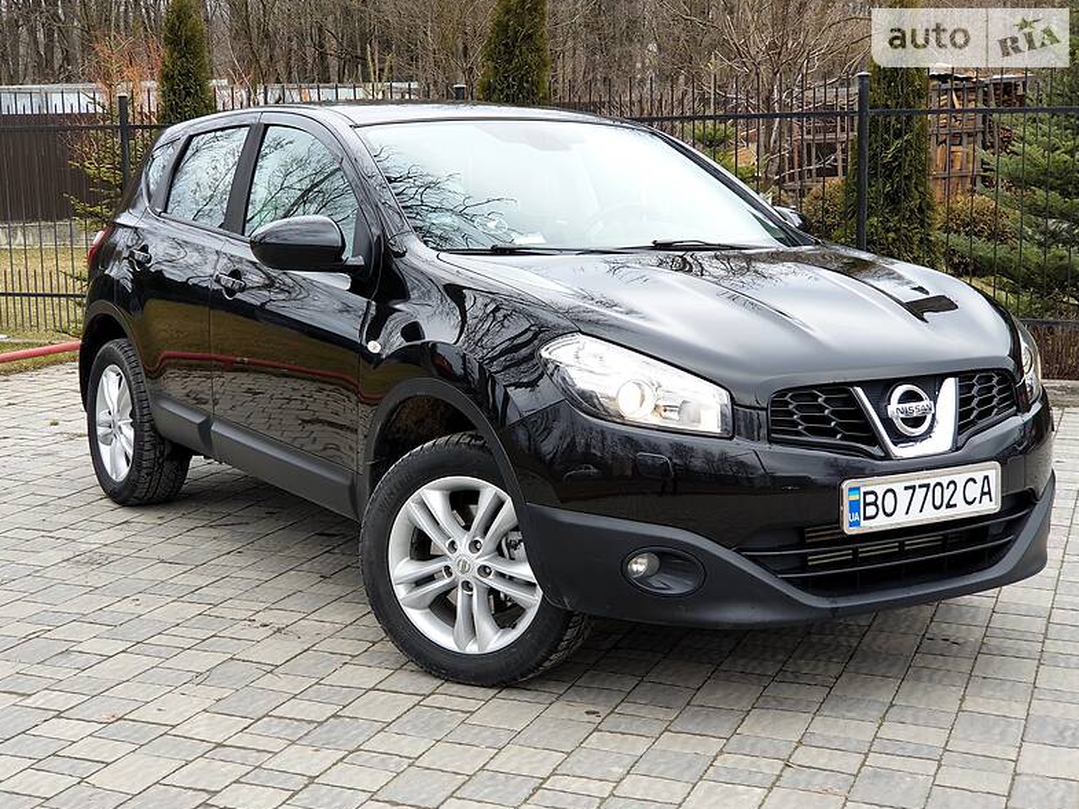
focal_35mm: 53
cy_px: 404
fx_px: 1652
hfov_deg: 36.2
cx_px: 540
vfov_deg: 27.5
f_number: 2.4
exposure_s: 1/110
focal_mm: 6
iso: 25
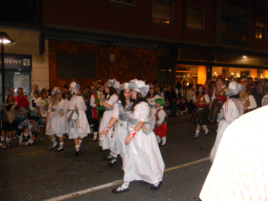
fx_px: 217
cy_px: 100
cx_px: 134
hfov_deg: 63.4
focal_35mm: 28
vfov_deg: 49.7
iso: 255
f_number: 3.5
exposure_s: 1/26
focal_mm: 5
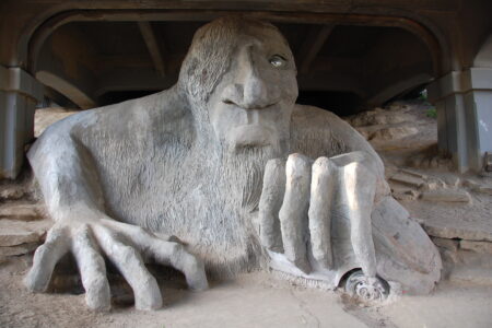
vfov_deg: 47.9
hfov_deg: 67.4
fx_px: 369
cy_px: 164
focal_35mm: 27
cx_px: 246
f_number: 3.5
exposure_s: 1/50
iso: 400
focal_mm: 18
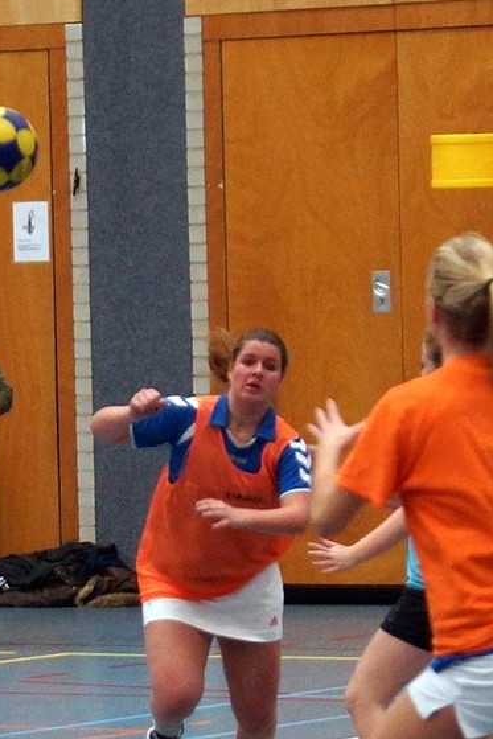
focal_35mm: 110
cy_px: 529
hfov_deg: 12.4
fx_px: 2258
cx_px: 313
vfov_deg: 18.5
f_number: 2.8
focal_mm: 40
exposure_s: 1/250
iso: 1000
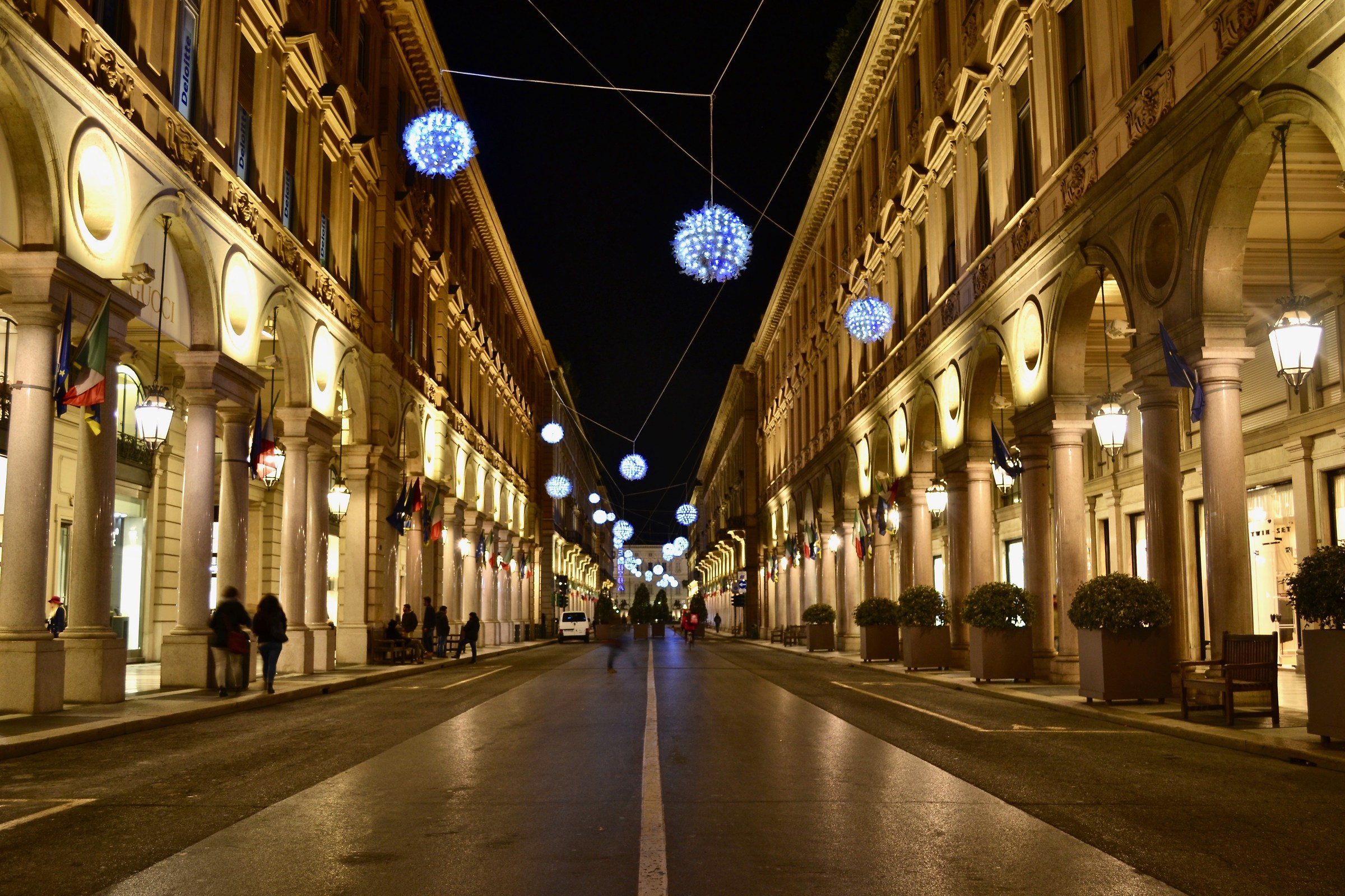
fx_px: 1233
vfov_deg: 40.0
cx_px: 672
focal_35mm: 33
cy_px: 448
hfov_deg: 57.2
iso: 100
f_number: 4.5
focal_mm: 22
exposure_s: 1/3
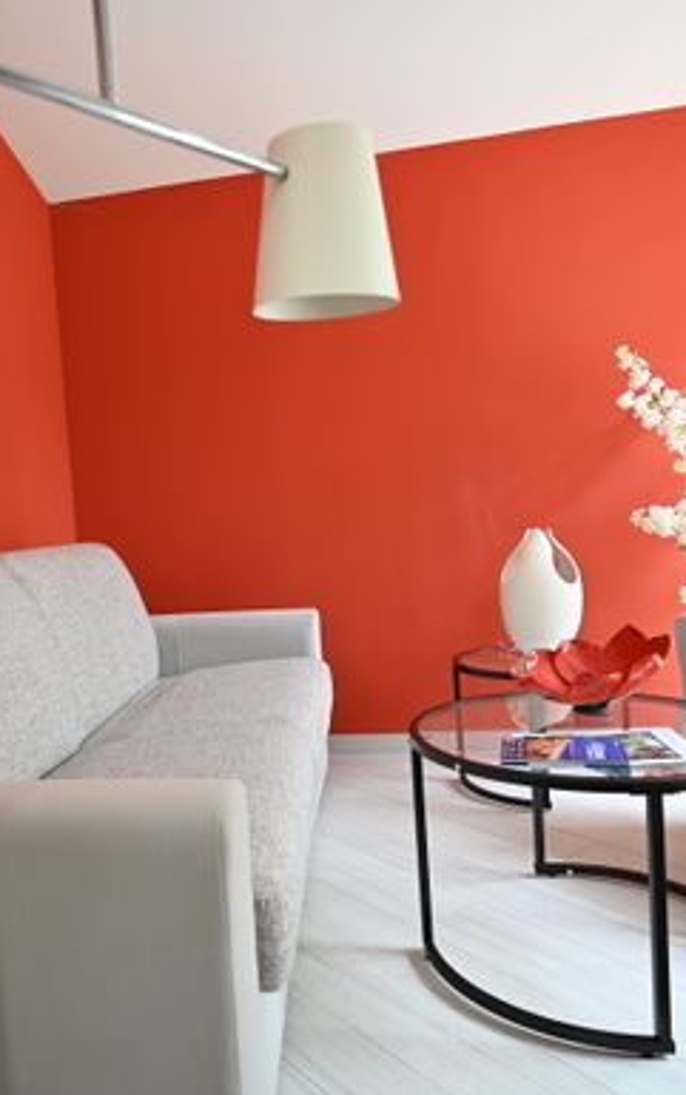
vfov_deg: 68.4
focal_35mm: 27
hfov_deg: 45.4
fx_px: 807
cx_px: 231
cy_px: 560
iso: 100
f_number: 2.8
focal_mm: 17
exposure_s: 1/30
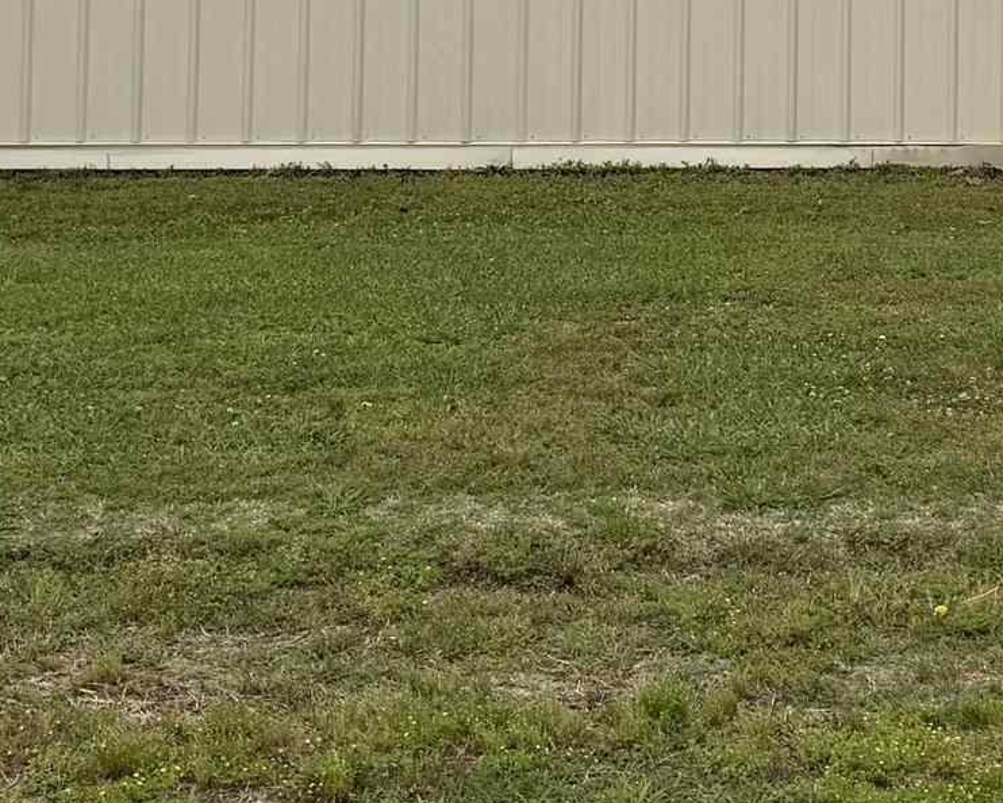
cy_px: -304
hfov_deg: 19.3
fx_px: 2880
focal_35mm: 97
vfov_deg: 15.0
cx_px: 941
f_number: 1.78
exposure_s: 1/3759
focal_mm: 6.76
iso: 80
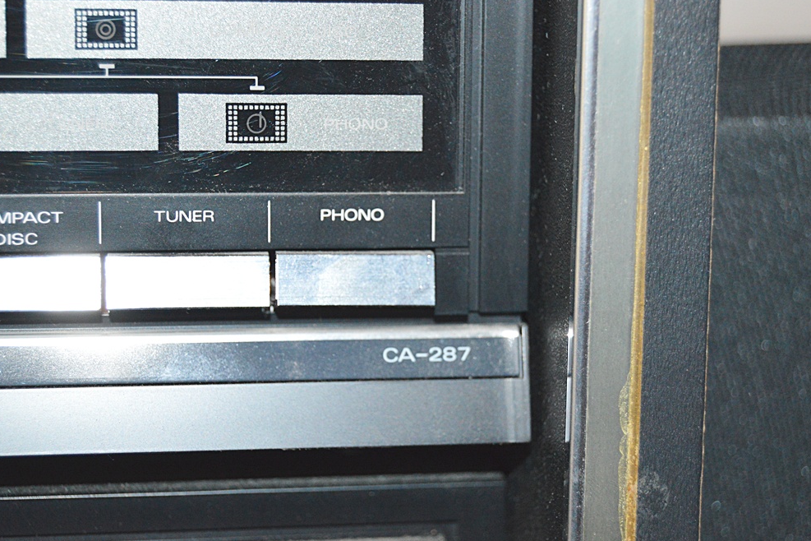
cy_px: 271
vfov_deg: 16.4
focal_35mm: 84
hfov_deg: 24.3
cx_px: 401
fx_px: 1881
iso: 2200
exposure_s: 1/60
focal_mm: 55
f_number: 5.6
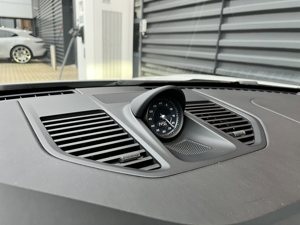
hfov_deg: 67.3
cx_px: 150
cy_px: 112
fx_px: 225
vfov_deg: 53.1
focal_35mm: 26
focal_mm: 5.1
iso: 160
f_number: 1.6
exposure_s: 1/50
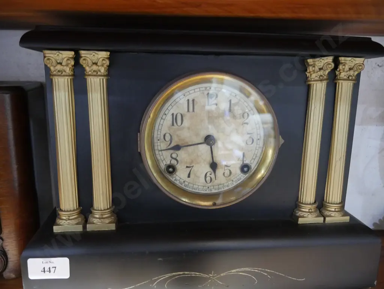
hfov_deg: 63.4
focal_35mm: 28
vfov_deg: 49.8
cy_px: 144
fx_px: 311
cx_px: 192
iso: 3200
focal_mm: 14
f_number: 3.5
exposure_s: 1/50
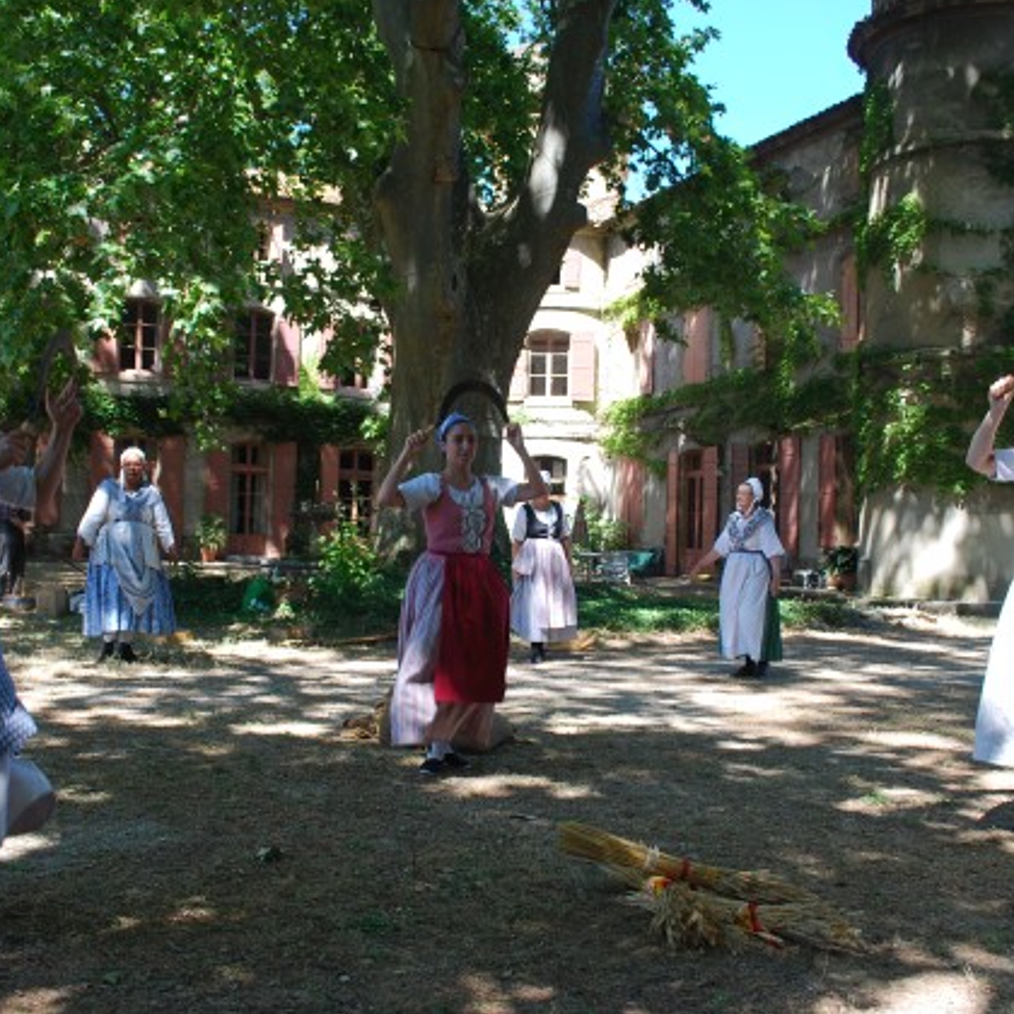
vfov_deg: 47.2
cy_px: 499
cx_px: 473
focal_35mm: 35
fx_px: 1160
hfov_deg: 47.2
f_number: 5.6
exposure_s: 1/125
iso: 140
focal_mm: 18
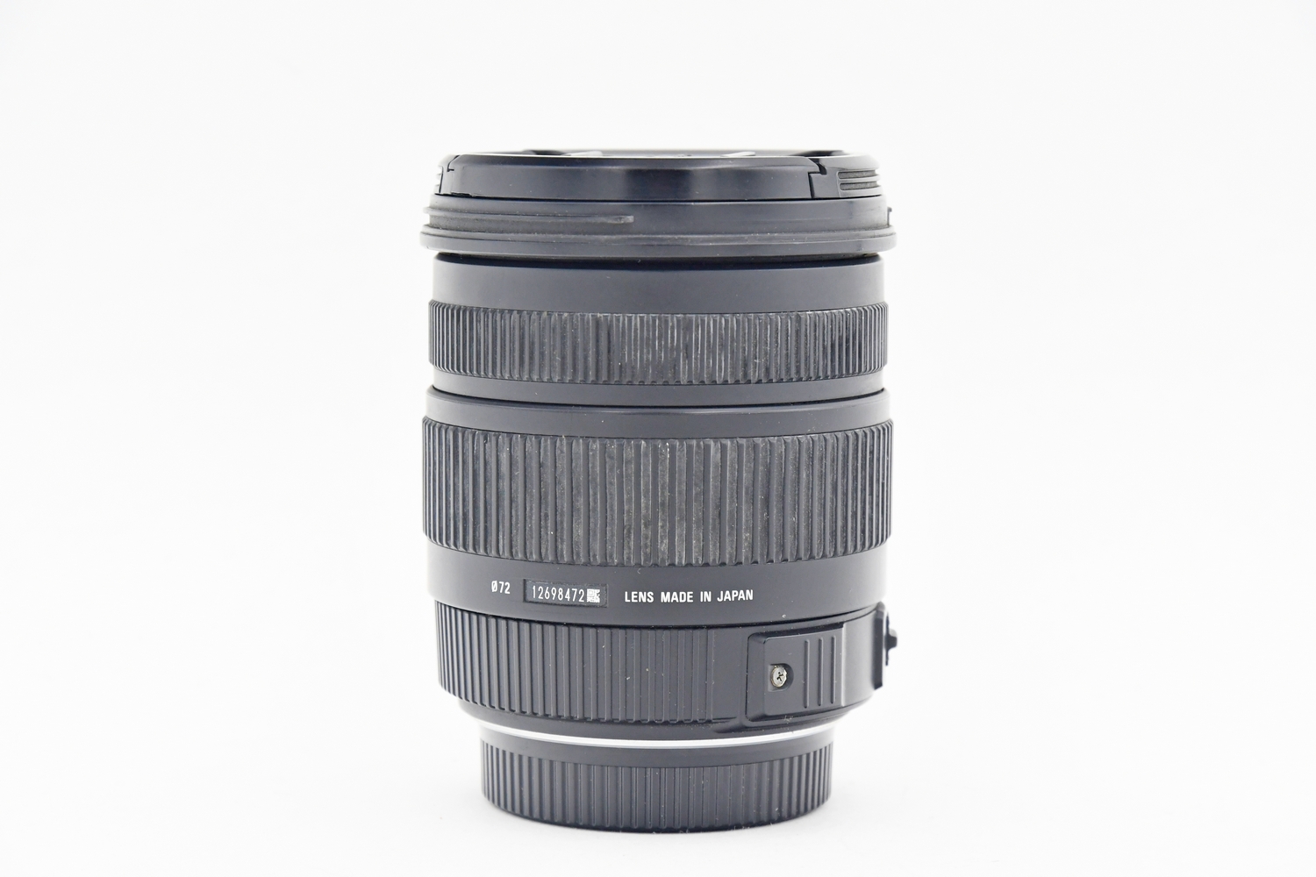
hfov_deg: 20.6
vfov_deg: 13.8
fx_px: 3619
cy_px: 438
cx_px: 658
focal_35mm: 99
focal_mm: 66
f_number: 7.1
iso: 1250
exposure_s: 1/160
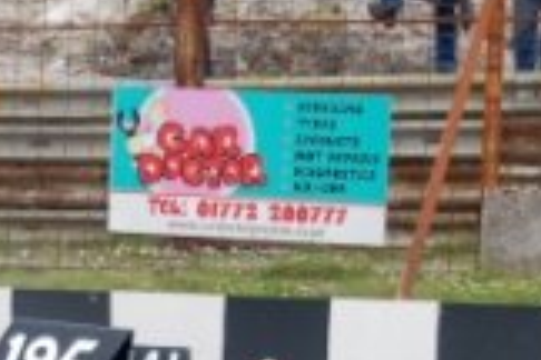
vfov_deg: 5.0
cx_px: 27
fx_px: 4087
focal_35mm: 272
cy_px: 500
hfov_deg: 7.5
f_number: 5
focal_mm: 46
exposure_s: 1/800
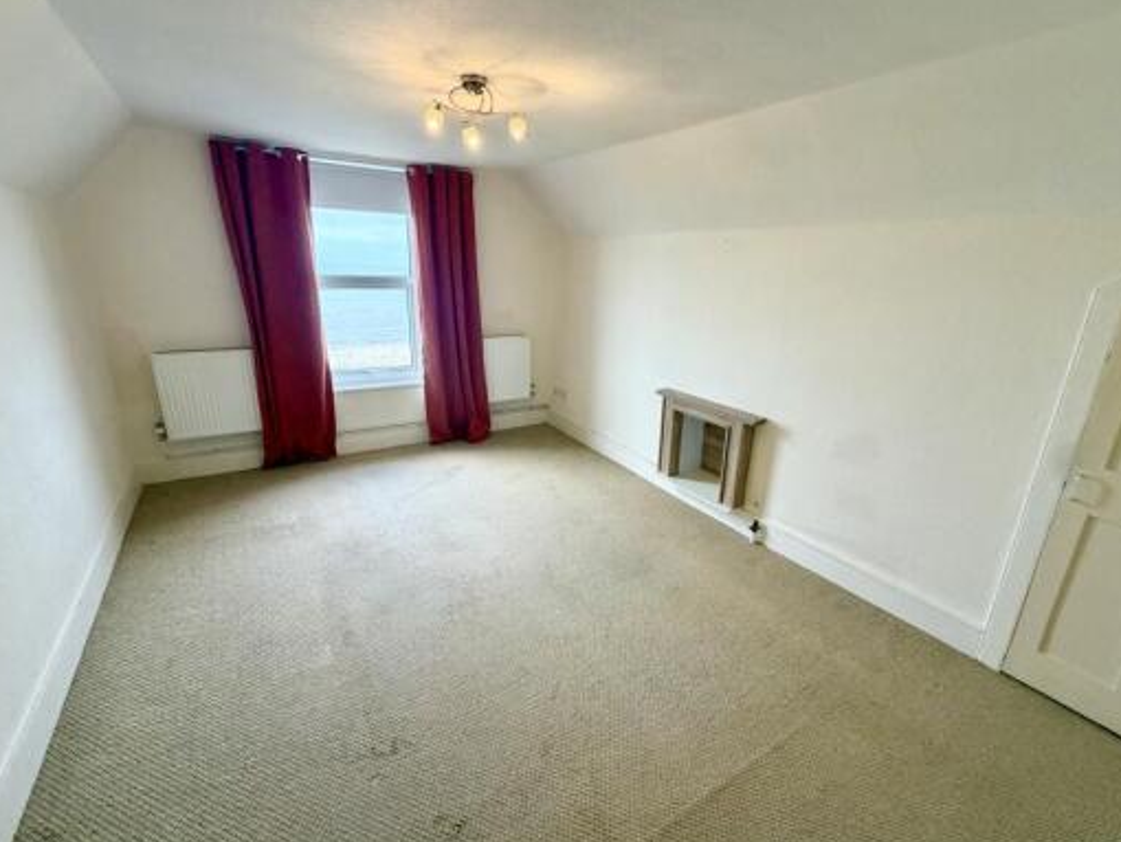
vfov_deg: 78.1
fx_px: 518
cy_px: 434
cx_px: 581
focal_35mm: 16
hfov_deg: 94.4
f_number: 2.2
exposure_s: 1/121
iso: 250
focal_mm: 2.22
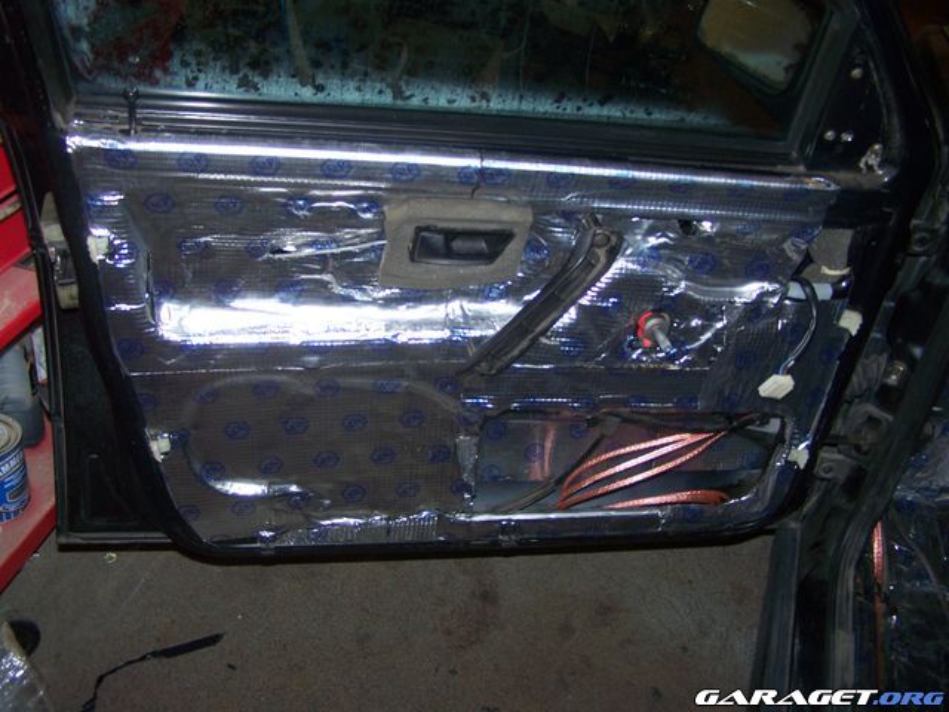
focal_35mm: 38
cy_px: 356
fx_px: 1042
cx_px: 474
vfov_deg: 37.7
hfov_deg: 49.0
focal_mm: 6.3
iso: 80
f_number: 2.8
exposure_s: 1/60
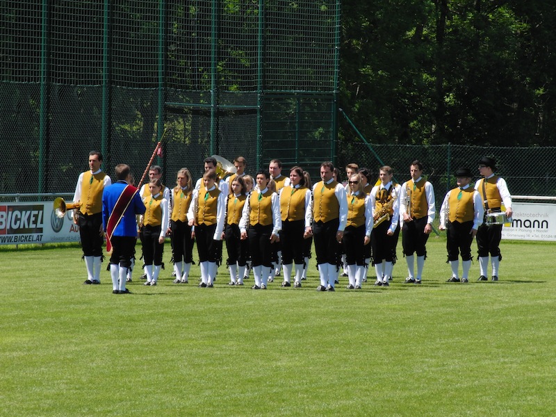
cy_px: 208
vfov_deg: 6.0
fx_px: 3951
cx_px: 278
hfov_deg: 8.0
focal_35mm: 246
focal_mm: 49.8
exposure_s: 1/320
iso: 100
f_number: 6.4
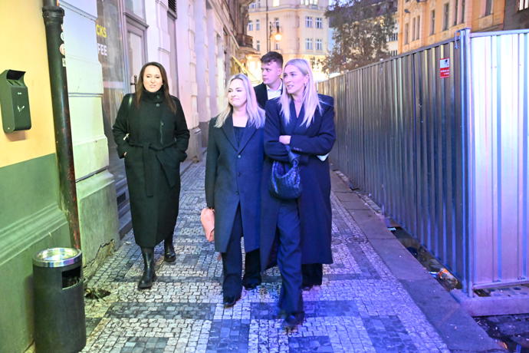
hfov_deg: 58.7
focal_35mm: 32
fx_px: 470
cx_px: 264
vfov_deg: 41.1
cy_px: 176
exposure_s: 1/50
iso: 20000
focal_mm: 32
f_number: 2.8
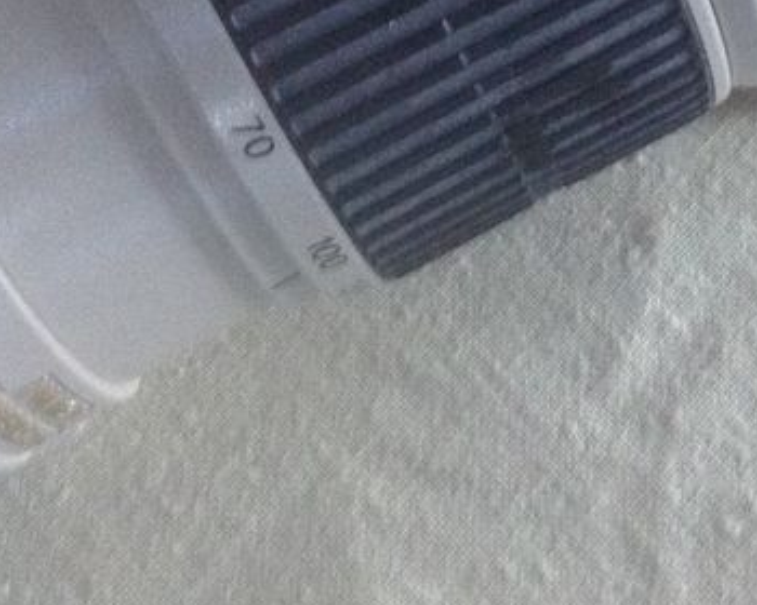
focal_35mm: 92
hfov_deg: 20.7
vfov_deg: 16.1
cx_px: 517
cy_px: -96
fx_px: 2061
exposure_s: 1/24
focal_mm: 3.3
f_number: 2.4
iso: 200
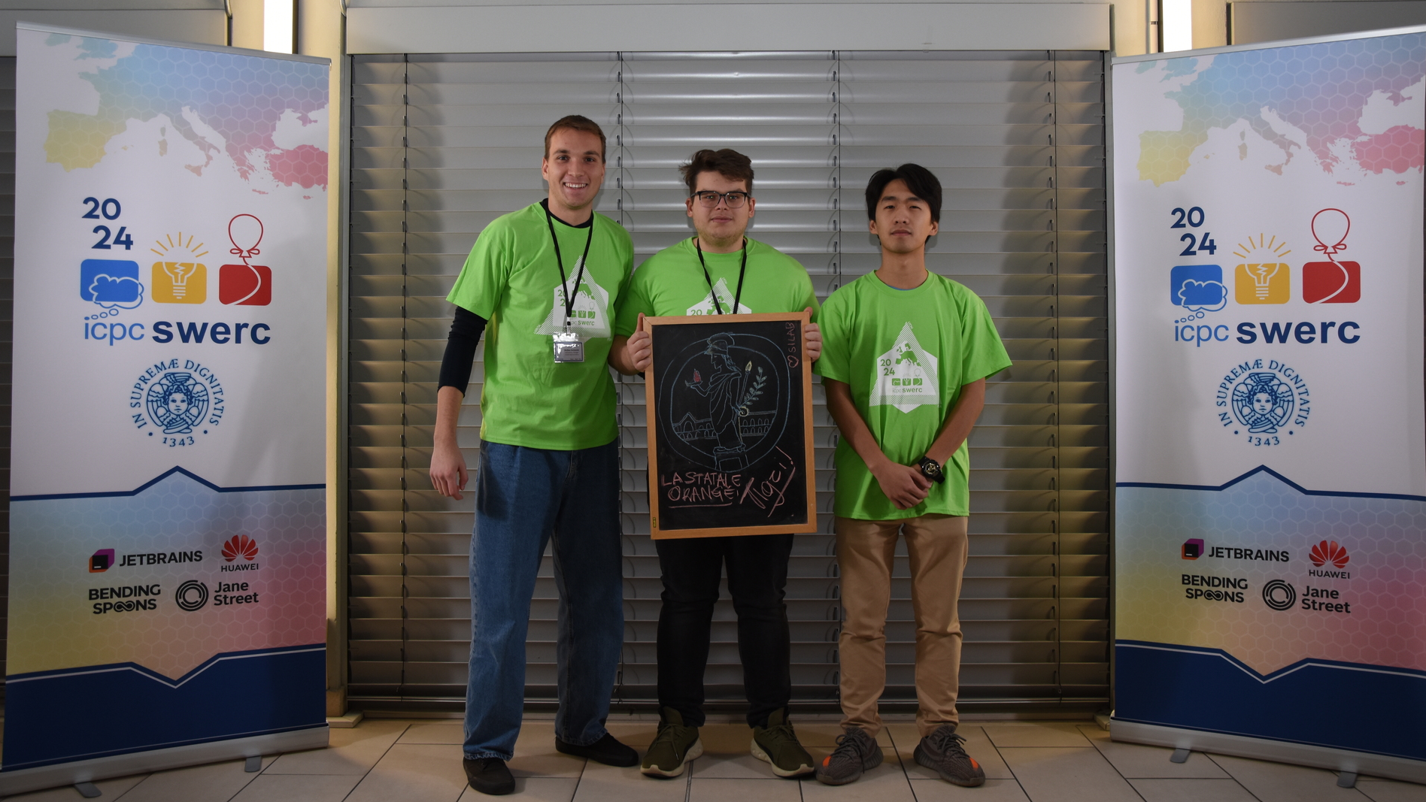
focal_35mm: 35
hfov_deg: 56.6
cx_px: 718
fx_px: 1324
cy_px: 328
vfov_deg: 33.6
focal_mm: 22
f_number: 5
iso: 400
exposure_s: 1/80
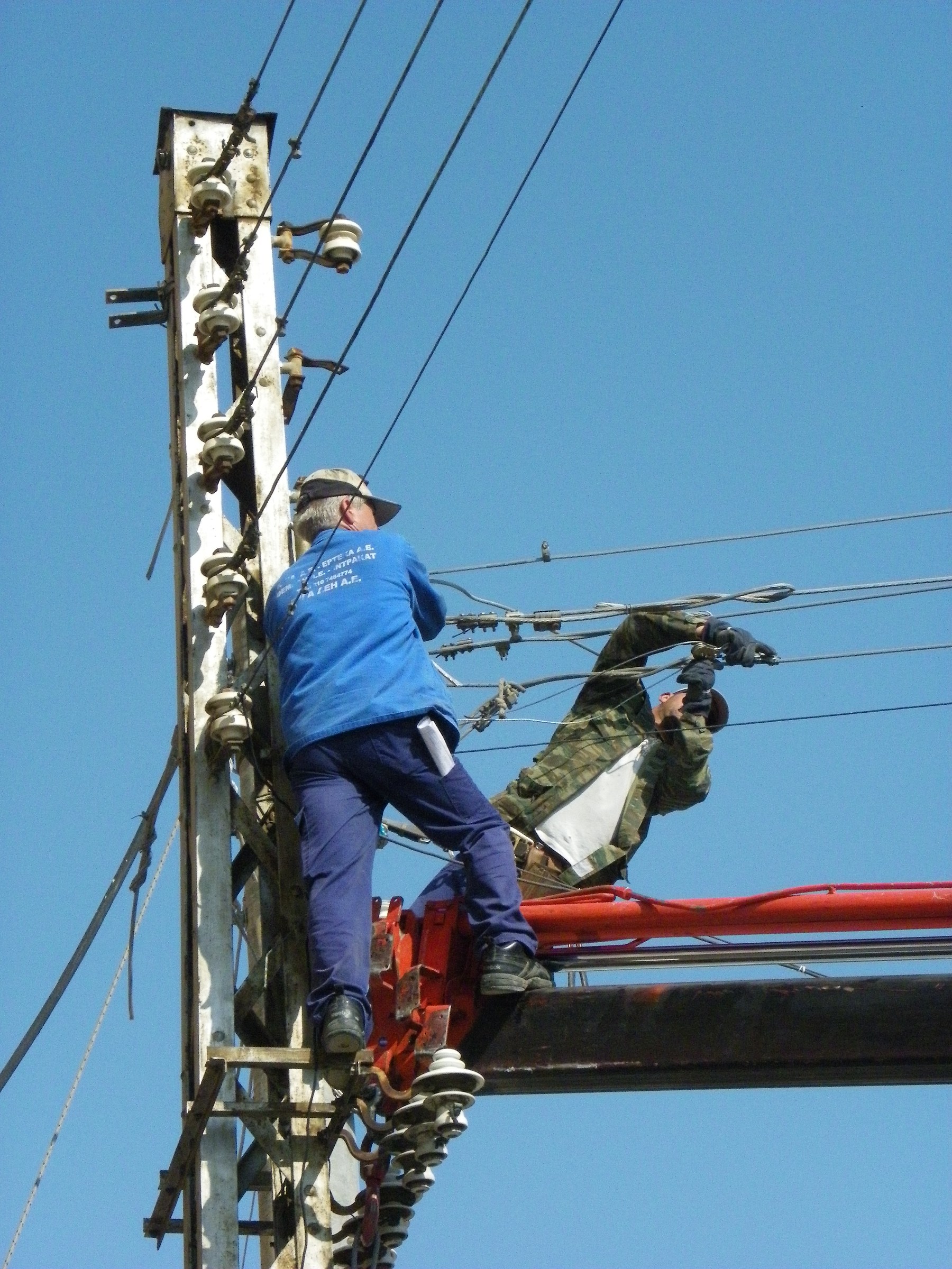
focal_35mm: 129
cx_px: 476
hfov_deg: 11.5
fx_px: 4730
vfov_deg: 15.3
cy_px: 634
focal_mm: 22.8
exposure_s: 1/1000
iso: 400
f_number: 7.1
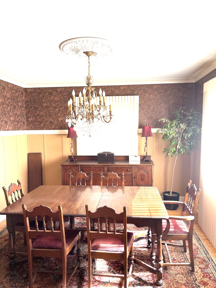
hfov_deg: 53.1
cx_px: 108
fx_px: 216
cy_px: 144
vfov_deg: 67.3
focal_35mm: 26
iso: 100
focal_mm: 5.1
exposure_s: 1/121
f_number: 1.6
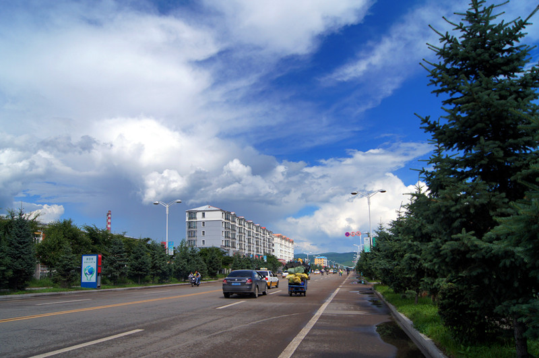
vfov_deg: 47.8
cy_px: 179
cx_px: 270
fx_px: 404
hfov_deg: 67.5
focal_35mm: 27
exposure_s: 1/640
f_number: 8
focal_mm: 18
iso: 100
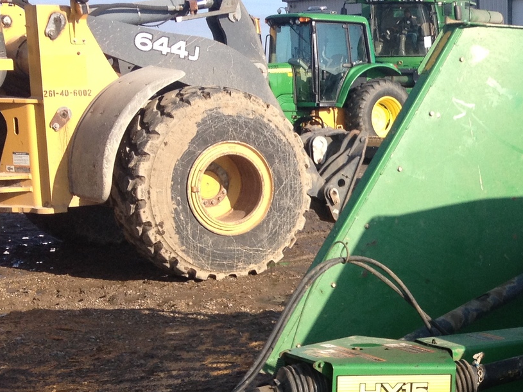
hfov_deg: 21.3
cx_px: 547
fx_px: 1329
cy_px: 314
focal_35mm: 88
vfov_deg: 16.7
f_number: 2.4
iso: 50
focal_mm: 4.28
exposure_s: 1/1022
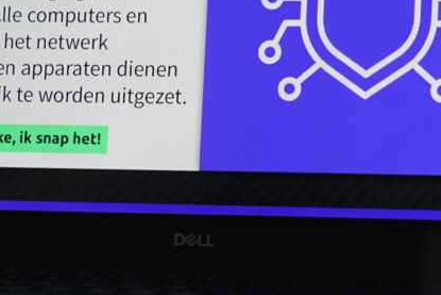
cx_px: 177
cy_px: 105
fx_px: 3174
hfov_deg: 7.9
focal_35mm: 259
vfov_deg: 5.3
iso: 320
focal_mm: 70
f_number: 4
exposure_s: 1/125
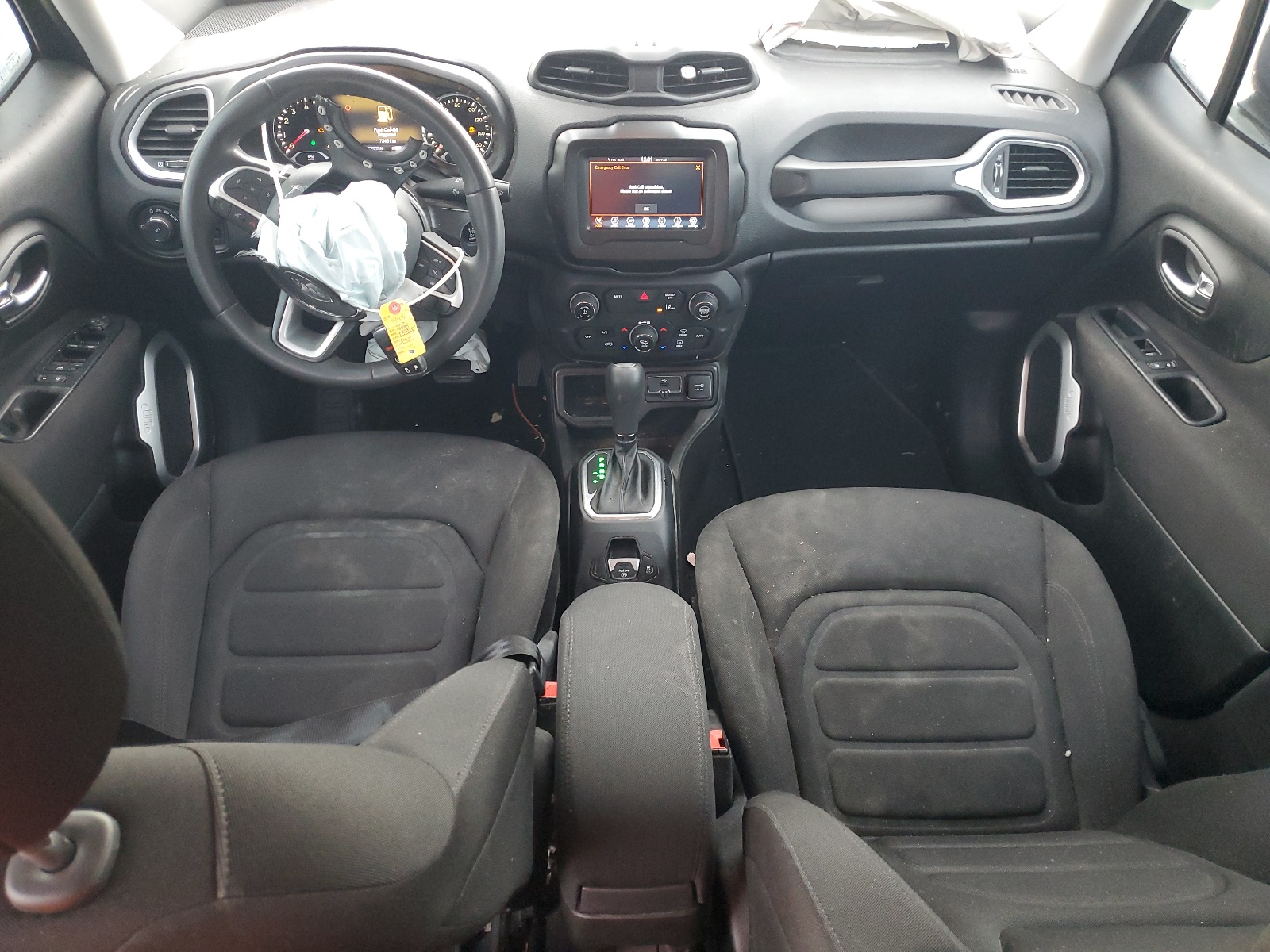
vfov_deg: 53.1
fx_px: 954
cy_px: 476
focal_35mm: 26
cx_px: 635
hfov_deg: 67.3
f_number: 1.5
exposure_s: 1/60.2
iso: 223
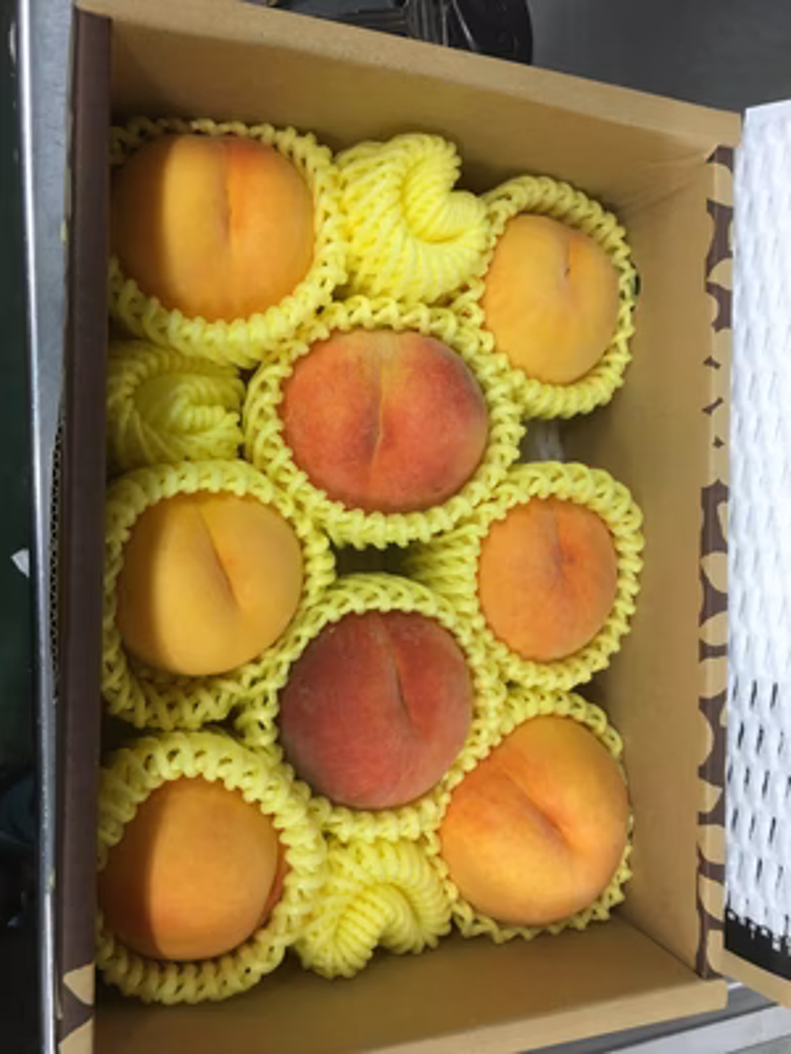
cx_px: 396
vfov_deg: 61.7
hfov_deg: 48.2
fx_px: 884
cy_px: 527
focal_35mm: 29
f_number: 2.2
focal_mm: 4.15
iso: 100
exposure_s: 1/30
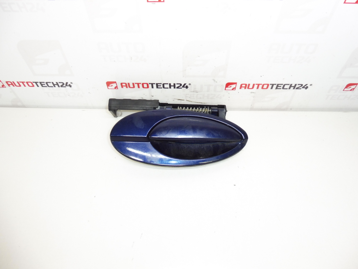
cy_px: 134
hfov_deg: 69.4
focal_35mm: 25
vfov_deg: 54.9
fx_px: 259
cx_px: 179
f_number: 3.5
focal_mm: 4.4
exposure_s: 1/60
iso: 200
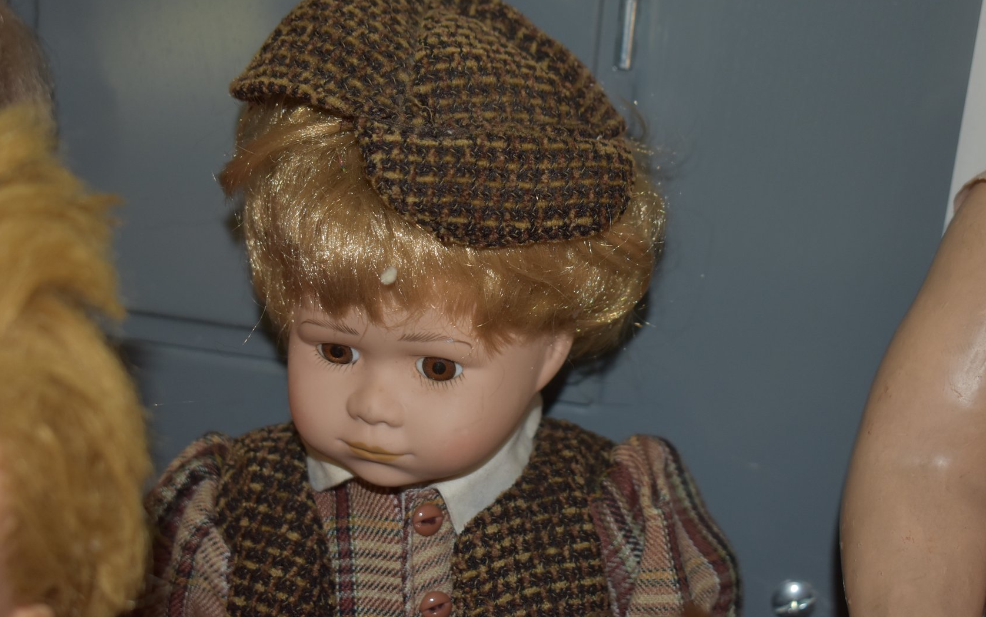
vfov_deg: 21.0
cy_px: 308
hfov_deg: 33.0
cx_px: 498
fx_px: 1666
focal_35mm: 62
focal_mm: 40
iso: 640
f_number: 4.8
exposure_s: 1/60
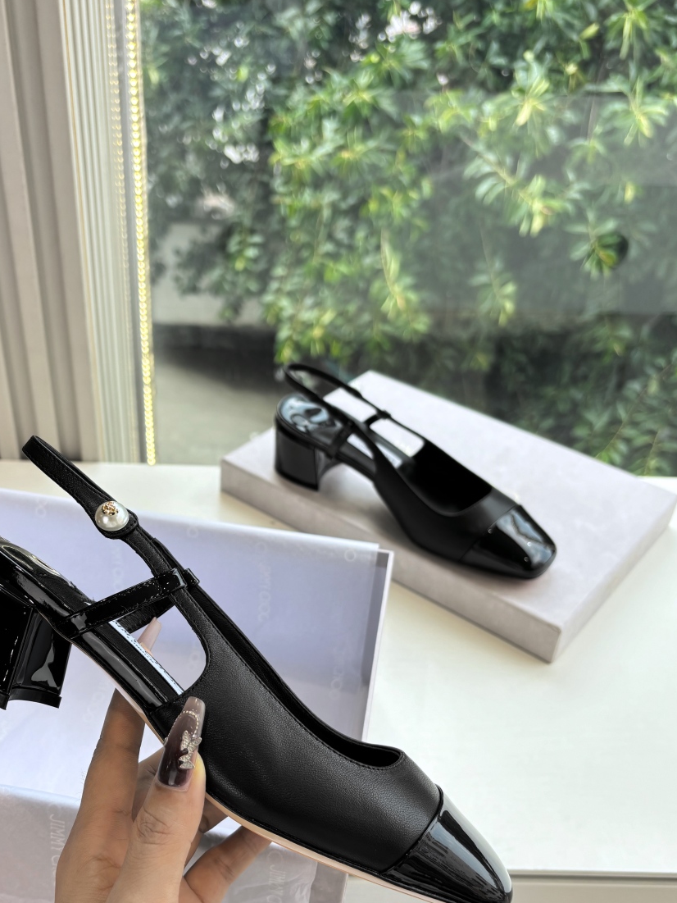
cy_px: 562
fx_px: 886
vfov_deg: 53.4
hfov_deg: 41.6
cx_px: 265
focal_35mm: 34
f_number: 1.6
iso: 40
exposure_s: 1/260
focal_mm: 5.96
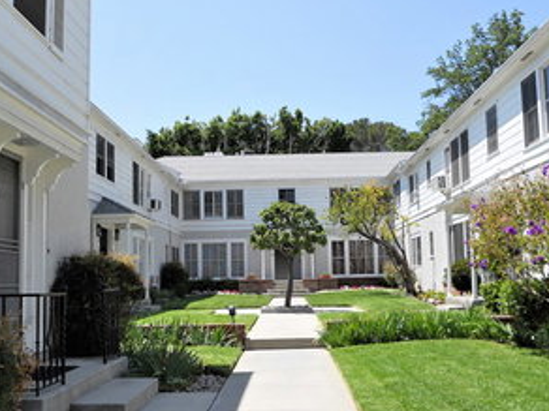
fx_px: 650
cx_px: 290
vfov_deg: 35.1
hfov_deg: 45.8
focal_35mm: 41
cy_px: 220
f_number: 5.4
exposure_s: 1/400
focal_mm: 5
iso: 80
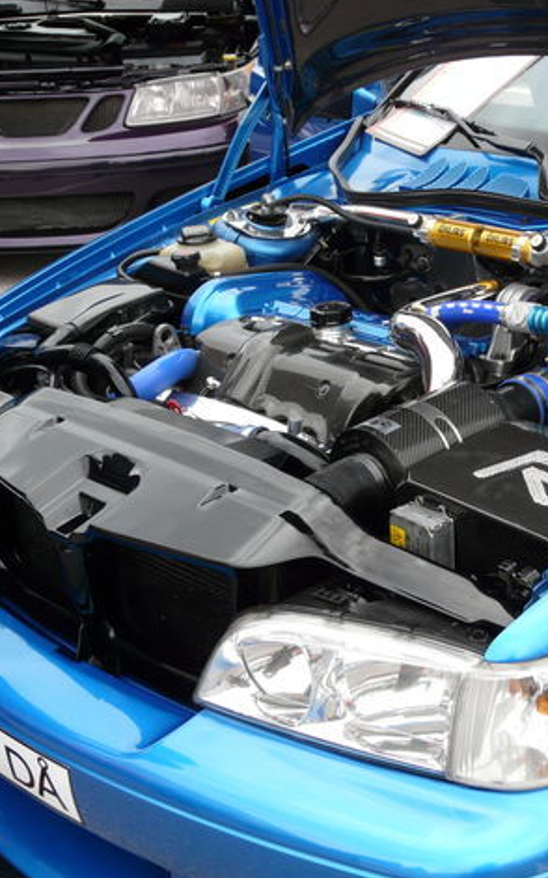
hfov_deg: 20.6
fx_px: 1483
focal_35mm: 62
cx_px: 464
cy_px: 434
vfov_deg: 33.0
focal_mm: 7
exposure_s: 1/160
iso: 100
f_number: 4
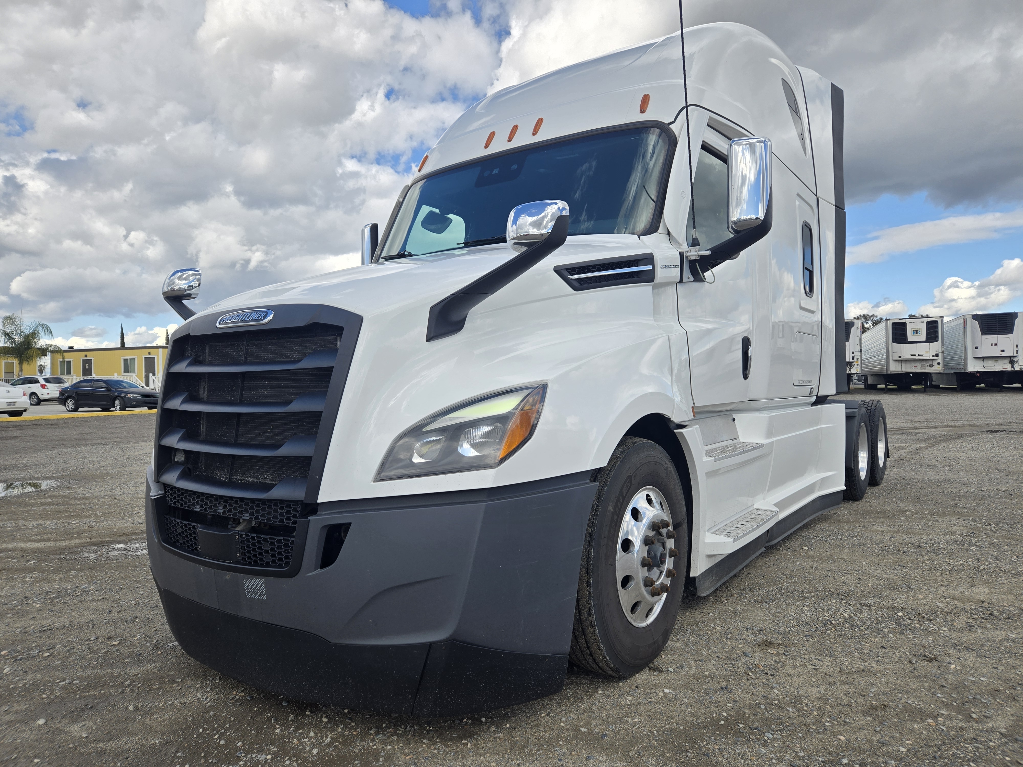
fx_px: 680
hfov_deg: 73.9
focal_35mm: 23
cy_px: 384
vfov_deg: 58.9
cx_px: 512
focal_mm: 5.4
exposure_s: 1/1318
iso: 25
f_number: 1.8
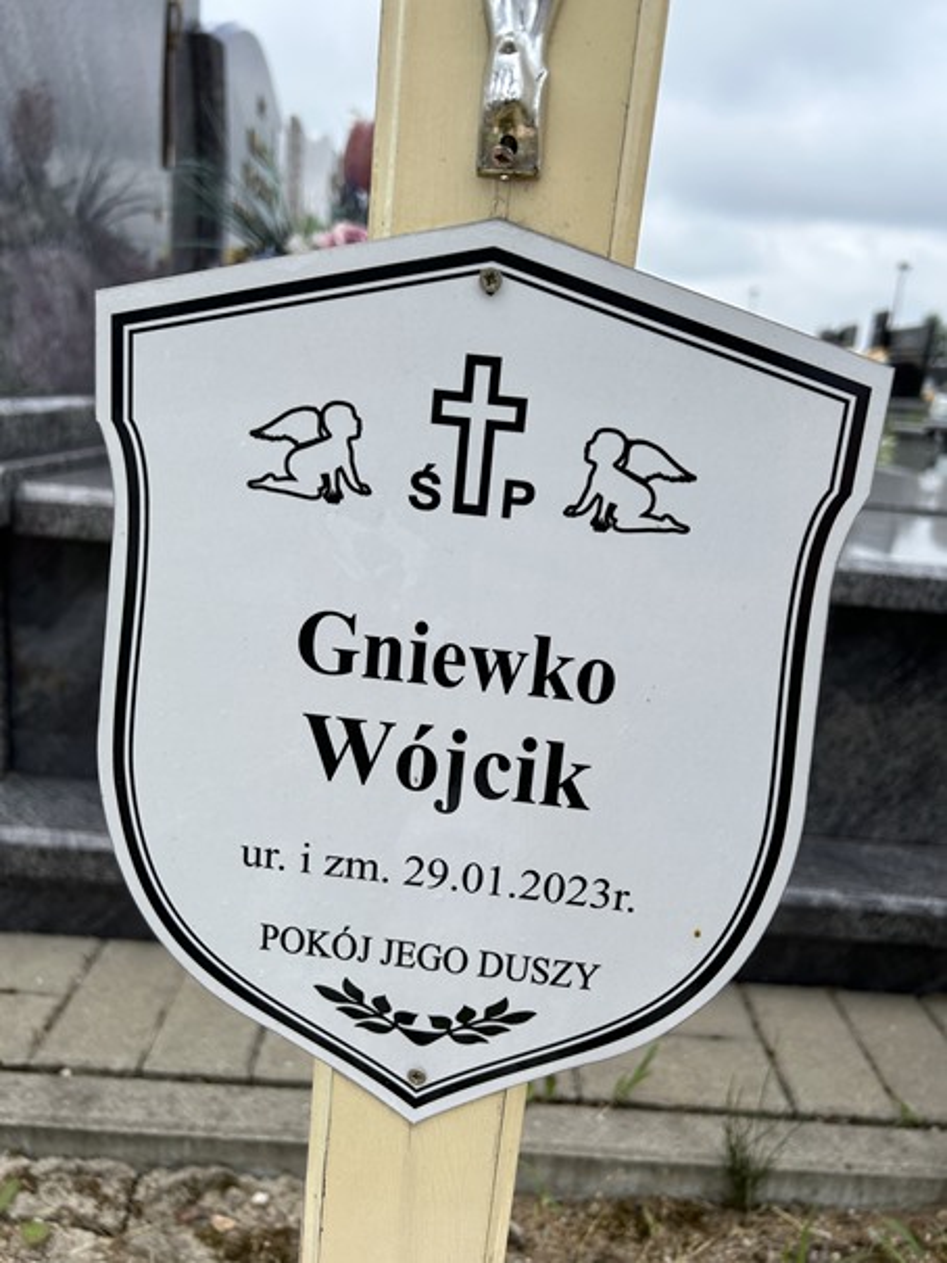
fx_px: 948
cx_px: 474
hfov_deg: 53.1
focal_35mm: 26
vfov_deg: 67.3
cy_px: 632
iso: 50
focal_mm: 5.7
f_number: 1.5
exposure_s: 1/1431
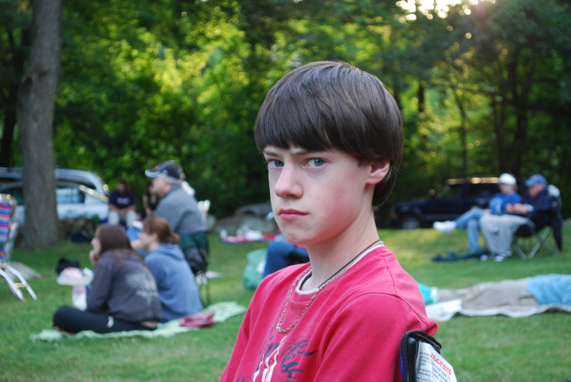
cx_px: 286
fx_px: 1310
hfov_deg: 24.6
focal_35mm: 82
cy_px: 191
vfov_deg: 16.6
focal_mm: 55
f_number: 5.6
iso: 400
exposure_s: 1/40
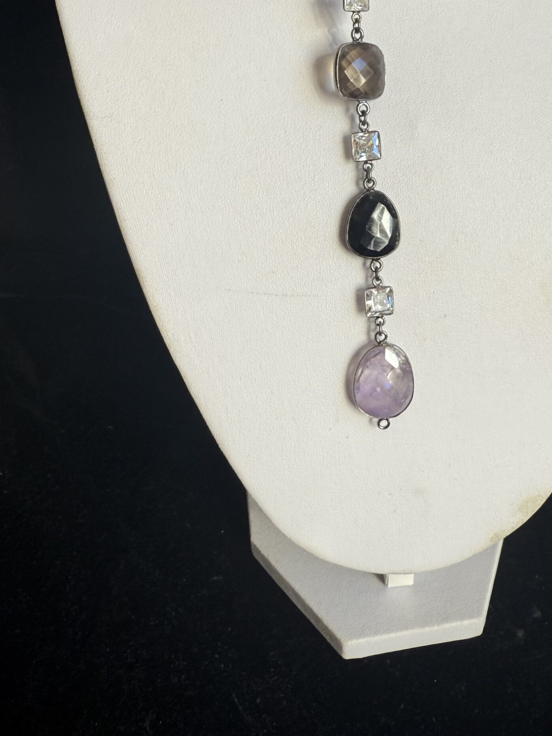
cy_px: 252
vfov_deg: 54.4
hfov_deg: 42.7
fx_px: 702
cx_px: 329
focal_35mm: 33
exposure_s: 1/107
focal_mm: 2.22
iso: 40
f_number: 2.2
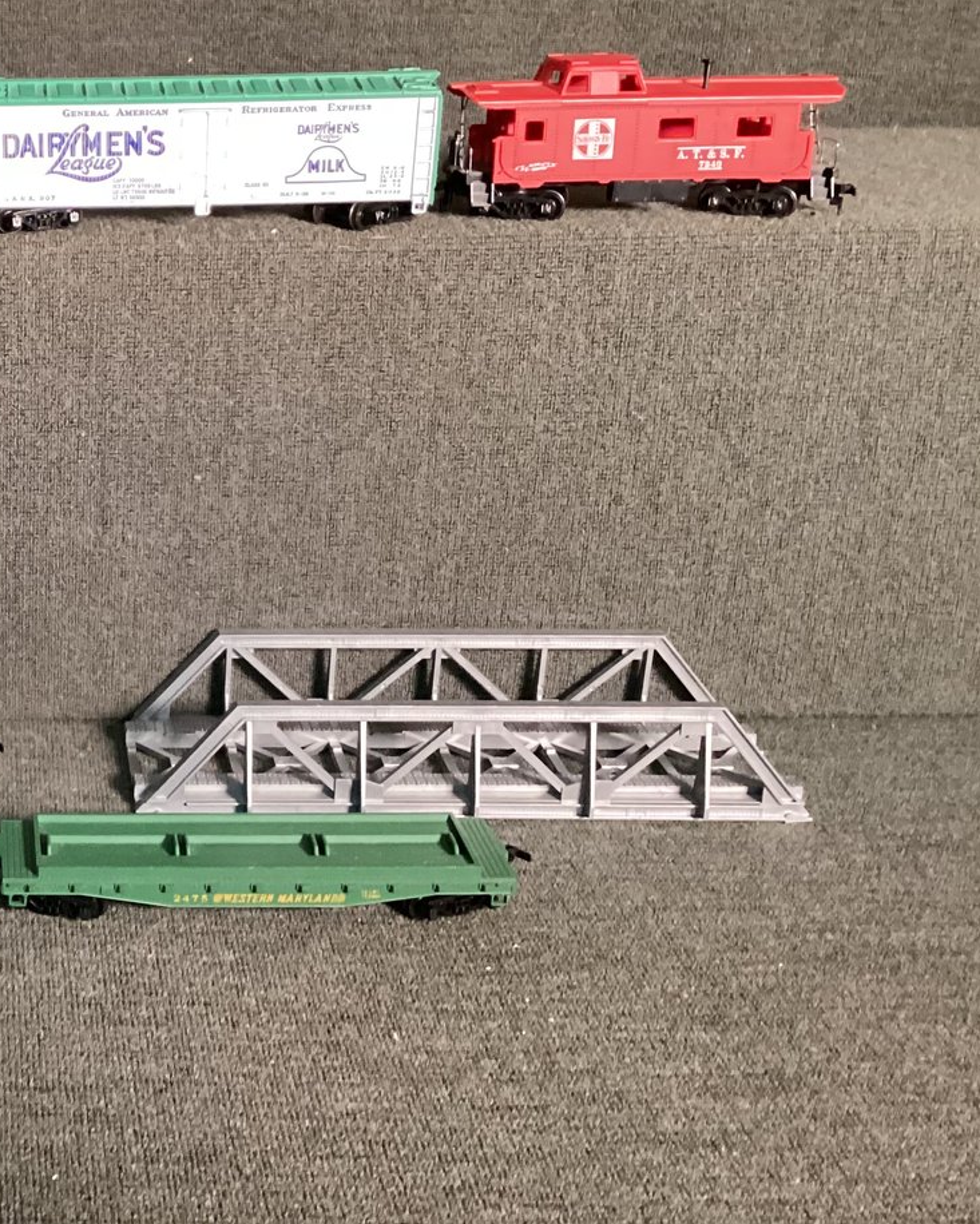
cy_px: 476
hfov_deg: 28.3
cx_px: -13
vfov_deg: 37.2
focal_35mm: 50
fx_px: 1812
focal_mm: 3.3
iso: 400
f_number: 2.4
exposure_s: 1/40
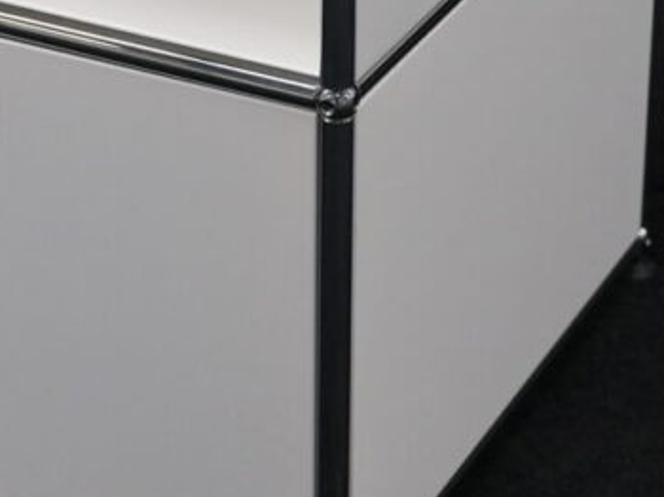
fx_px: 2914
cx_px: 116
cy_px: -114
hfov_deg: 12.9
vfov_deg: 9.6
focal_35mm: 152
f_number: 4
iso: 4000
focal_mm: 36
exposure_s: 1/160
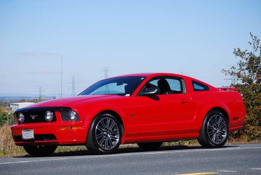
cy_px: 88
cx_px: 130
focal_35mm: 135
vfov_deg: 10.2
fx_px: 980
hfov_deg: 15.2
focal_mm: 90
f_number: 5.6
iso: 125
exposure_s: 1/500
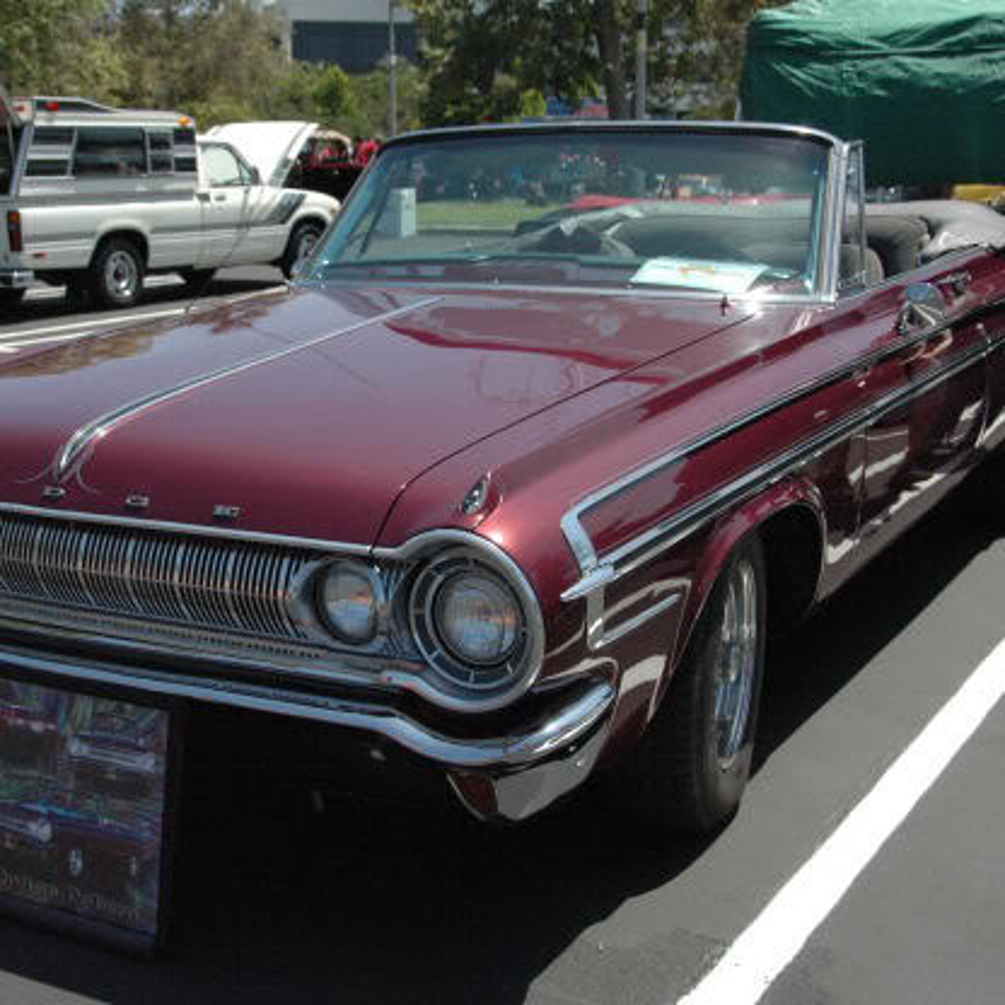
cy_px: 495
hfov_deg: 33.3
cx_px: 425
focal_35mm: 51
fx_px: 1675
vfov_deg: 33.4
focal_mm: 26
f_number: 4.5
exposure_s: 1/4000
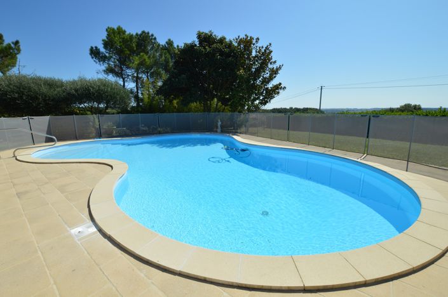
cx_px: 224
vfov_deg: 77.2
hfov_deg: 100.5
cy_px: 148
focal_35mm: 15
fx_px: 186
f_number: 8
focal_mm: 10
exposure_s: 1/250
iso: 100
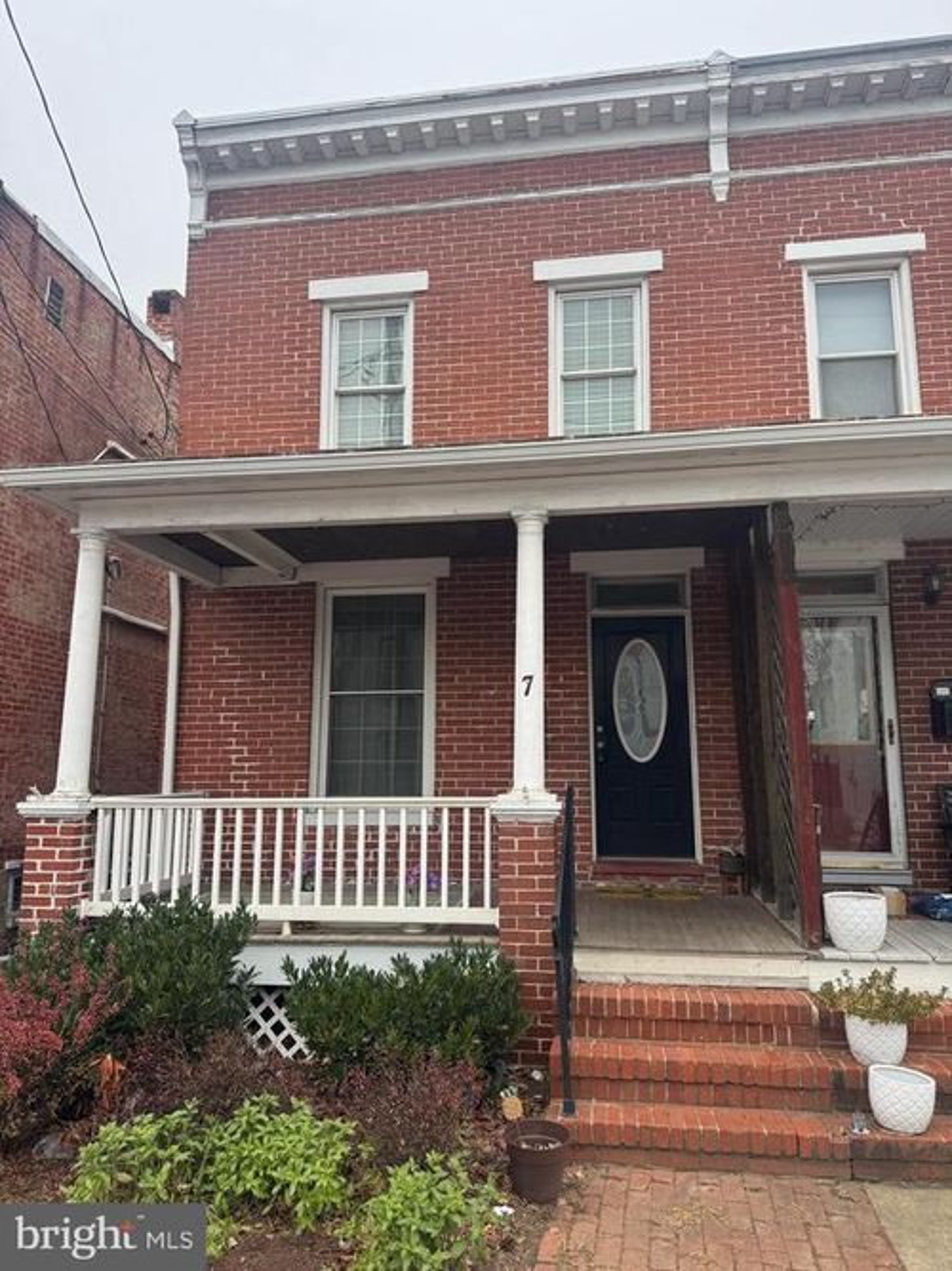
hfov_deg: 56.8
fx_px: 880
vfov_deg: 71.6
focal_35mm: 24
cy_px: 636
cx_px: 476
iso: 50
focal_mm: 6.76
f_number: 1.78
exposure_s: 1/121
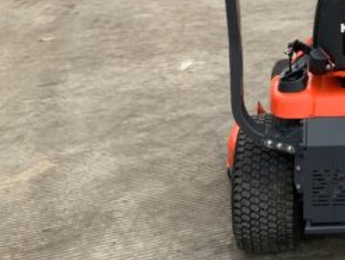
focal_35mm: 75
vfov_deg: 19.3
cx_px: 418
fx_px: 749
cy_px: 27
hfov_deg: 23.6
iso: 64
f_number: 1.8
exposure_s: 1/122
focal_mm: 3
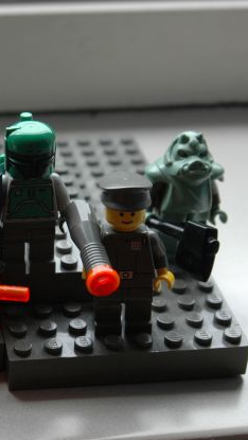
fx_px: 1074
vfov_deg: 23.2
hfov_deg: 12.9
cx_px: -36
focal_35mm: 92
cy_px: 218
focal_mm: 38
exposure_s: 1/160
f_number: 6.3
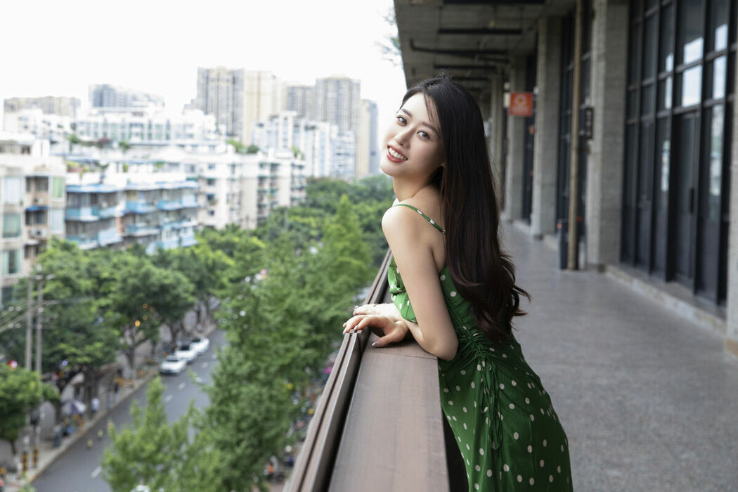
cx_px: 369
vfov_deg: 27.5
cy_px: 246
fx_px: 1004
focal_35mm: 49
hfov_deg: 40.3
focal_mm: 50
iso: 1250
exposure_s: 1/125
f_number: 5
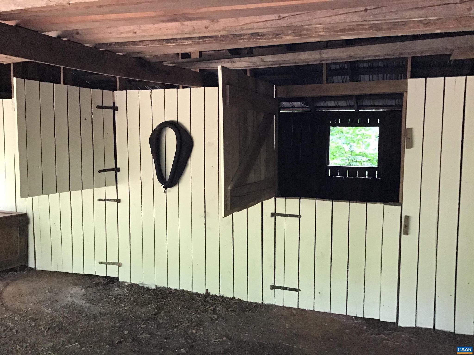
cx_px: 237
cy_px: 178
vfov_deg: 45.4
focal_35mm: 31
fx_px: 424
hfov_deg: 58.4
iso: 160
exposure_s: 1/30
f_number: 2.4
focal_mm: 3.3
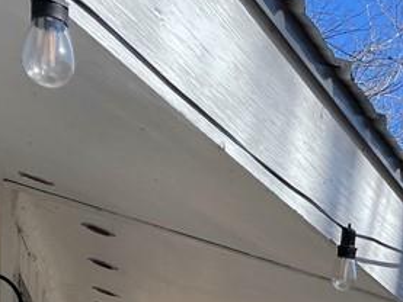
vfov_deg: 13.9
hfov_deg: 19.2
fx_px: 1118
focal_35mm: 96
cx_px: 498
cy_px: 527
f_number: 1.6
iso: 32
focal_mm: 4.2
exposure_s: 1/1350
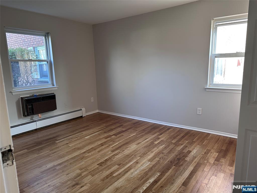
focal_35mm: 24
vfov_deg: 56.8
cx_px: 128
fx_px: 178
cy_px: 96
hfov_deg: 71.6
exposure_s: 1/121
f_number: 1.78
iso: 250
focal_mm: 6.86
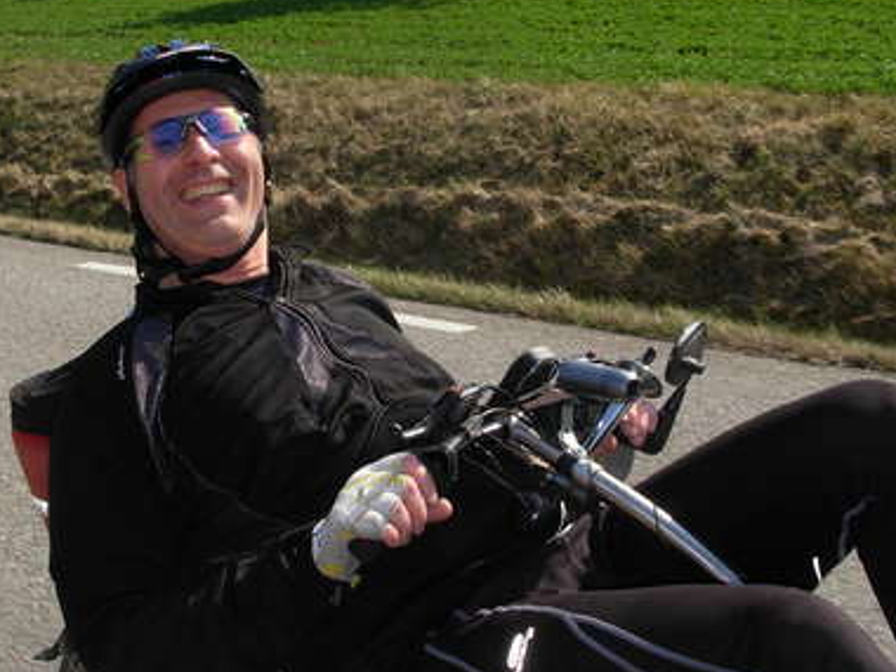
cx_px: 380
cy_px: 231
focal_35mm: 60
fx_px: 1553
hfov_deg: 32.1
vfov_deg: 24.3
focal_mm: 6.3
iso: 79
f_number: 4.9
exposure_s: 1/430
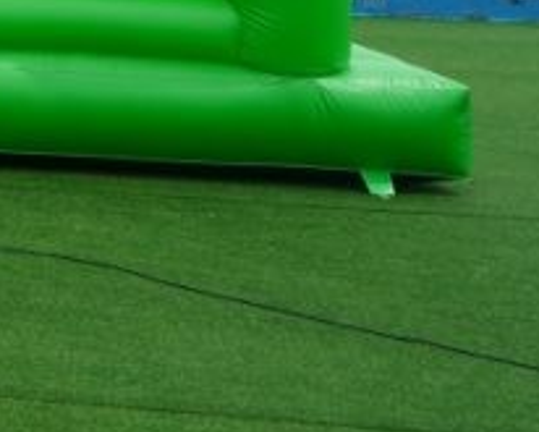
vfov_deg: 13.1
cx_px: -657
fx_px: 1788
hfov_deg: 13.6
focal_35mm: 112
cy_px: -208
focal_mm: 16
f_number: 10
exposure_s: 1/160
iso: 100
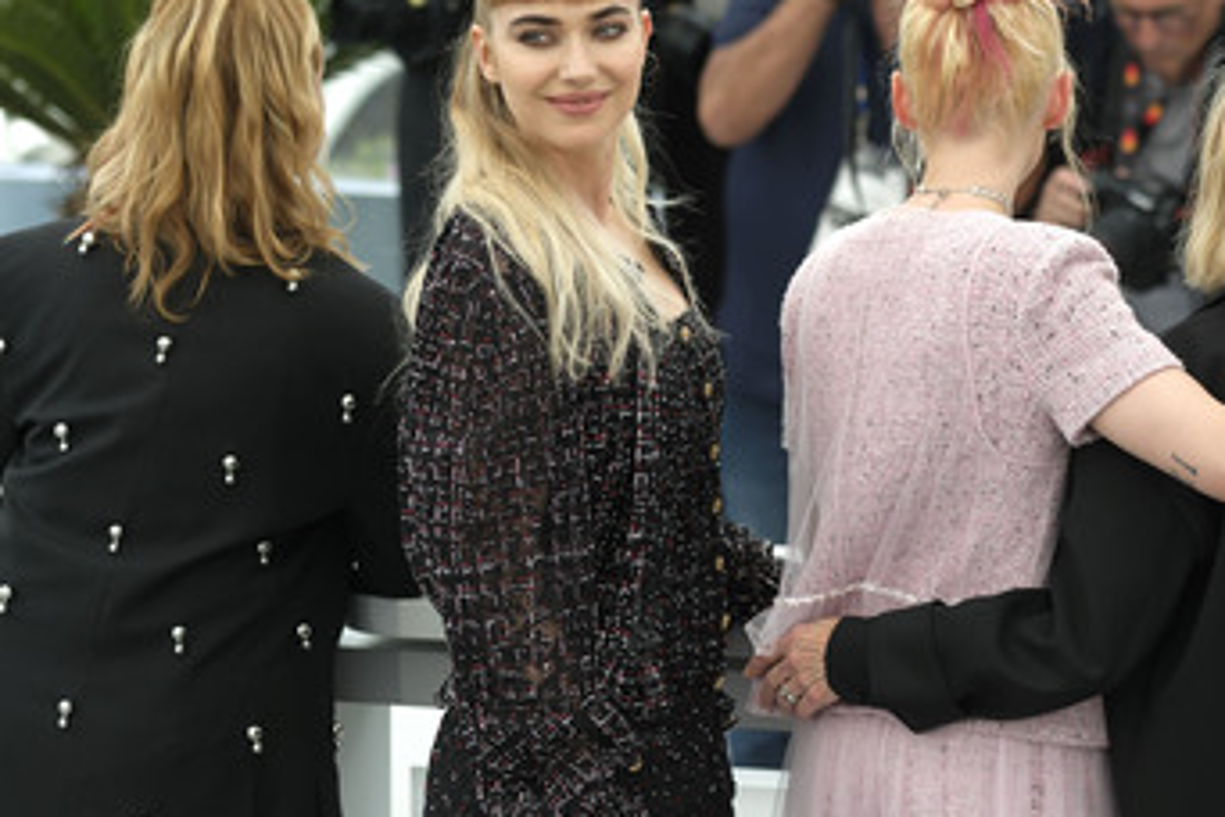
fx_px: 6056
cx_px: 722
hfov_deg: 11.5
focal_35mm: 178
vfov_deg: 7.7
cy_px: 358
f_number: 2.2
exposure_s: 1/1250
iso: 100
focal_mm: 90
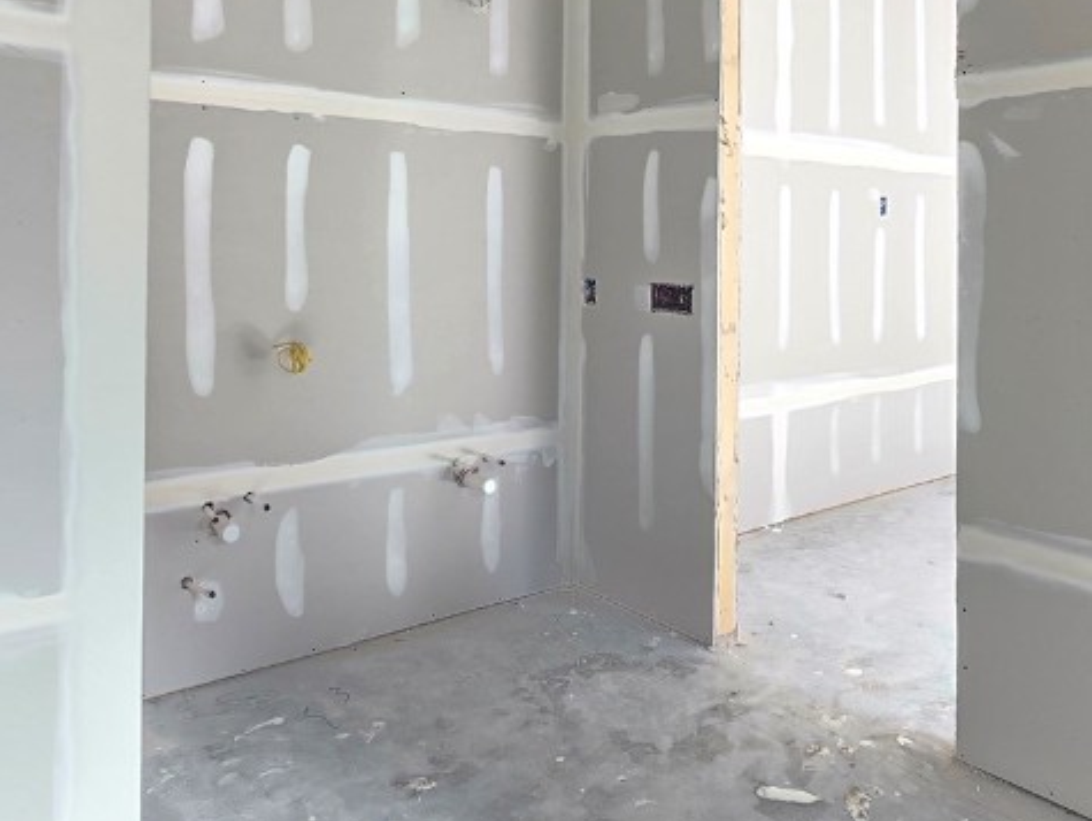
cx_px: 510
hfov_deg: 63.3
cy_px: 228
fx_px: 884
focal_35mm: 28
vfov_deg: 48.3
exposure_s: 1/60
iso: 200
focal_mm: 2.2
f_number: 2.2
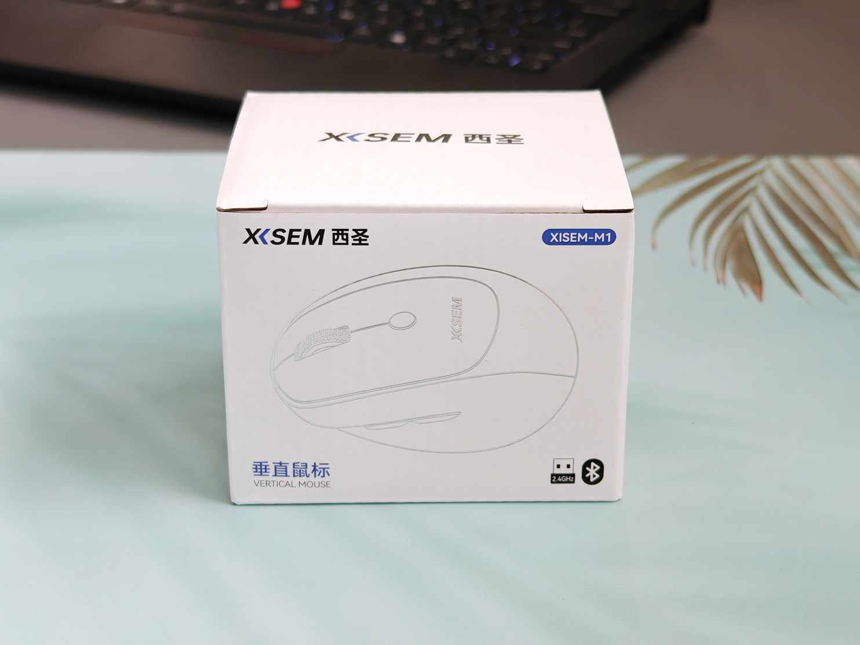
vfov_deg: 21.0
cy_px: 322
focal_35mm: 70
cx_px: 430
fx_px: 1739
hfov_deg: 27.8
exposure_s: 1/175
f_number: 1.8
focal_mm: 8.67
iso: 200
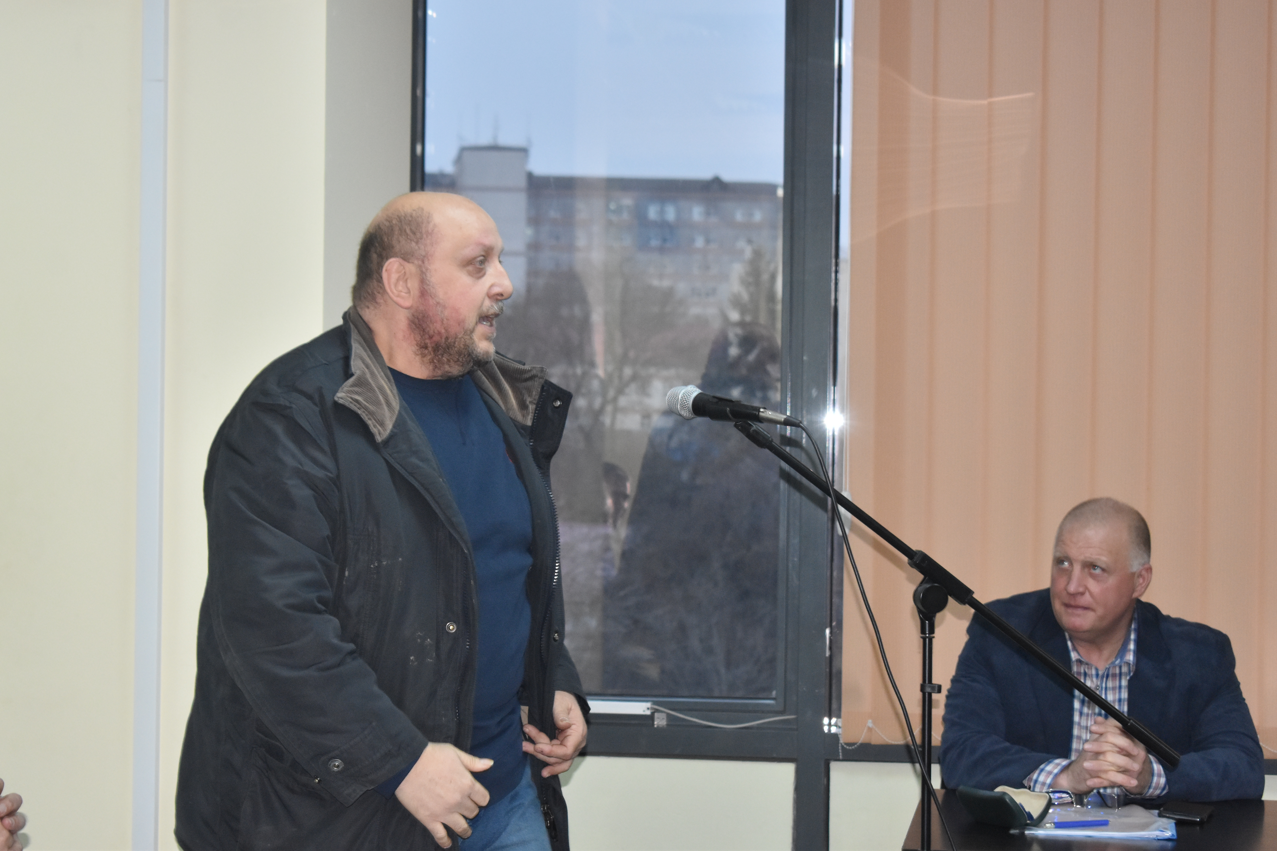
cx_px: 638
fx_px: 2926
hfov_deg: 24.6
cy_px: 426
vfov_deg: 16.6
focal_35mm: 82
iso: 1600
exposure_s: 1/80
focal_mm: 55
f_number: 5.6
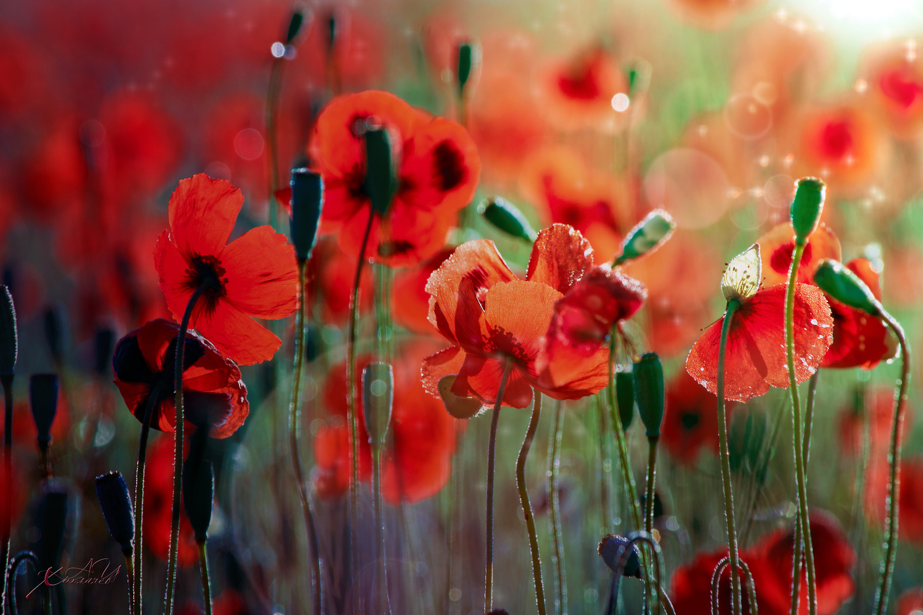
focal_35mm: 315
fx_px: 8075
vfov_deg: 4.4
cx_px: 462
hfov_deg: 6.5
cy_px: 308
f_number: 13
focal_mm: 210
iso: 100
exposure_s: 1/125
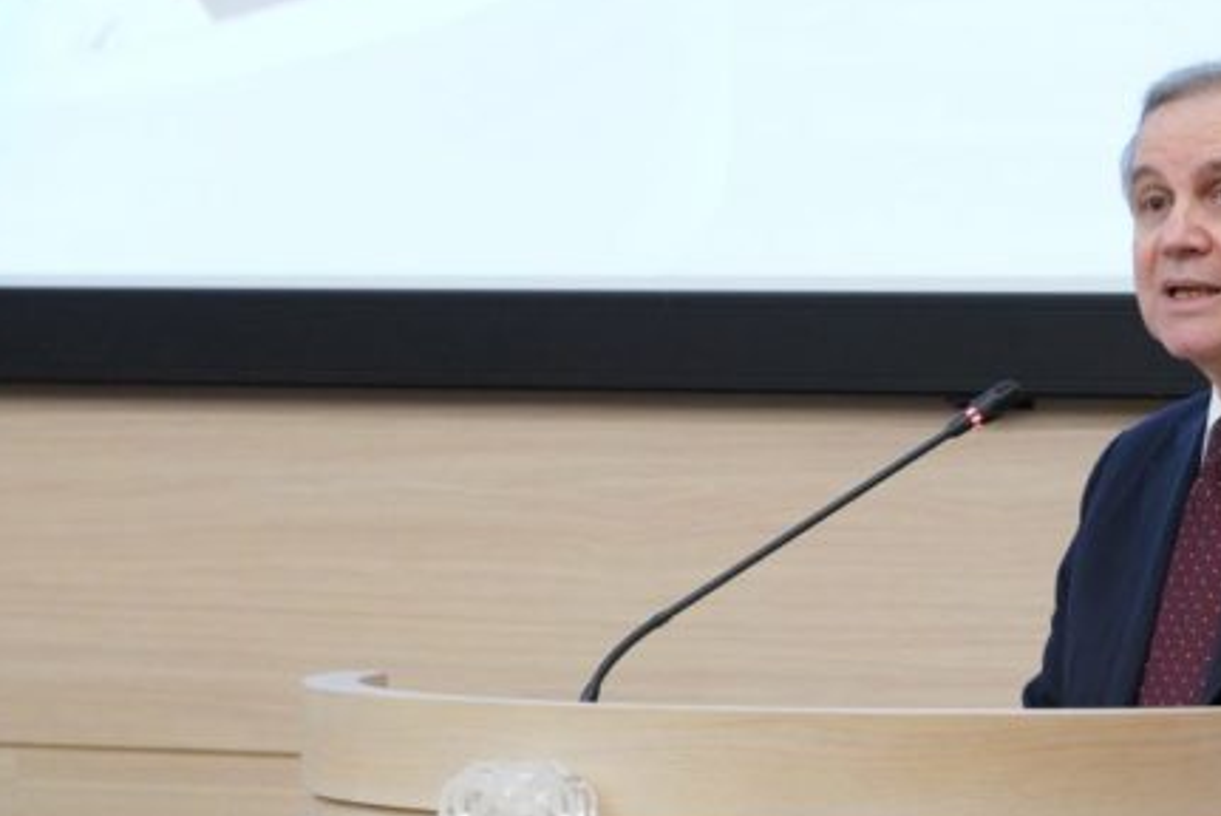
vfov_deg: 6.3
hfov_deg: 9.4
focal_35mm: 218
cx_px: 907
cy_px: 594
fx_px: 7399
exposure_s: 1/125
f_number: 5.6
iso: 6400
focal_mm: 135
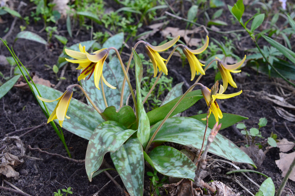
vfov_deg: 22.5
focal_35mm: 60
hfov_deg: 33.5
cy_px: 98
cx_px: 148
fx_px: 491
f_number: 11
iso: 2500
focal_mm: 40
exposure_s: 1/400
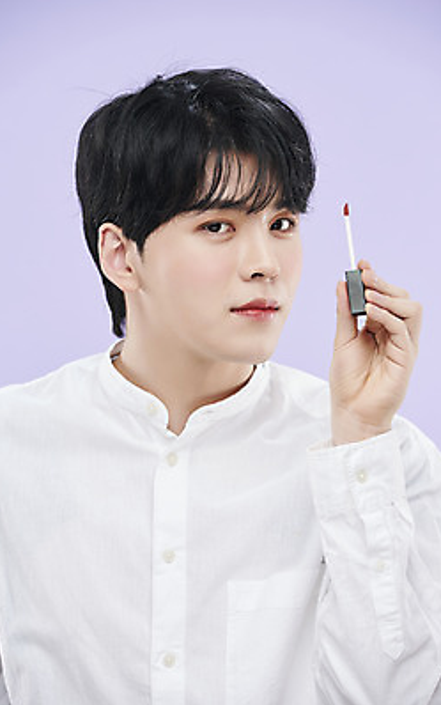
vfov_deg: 10.2
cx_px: 217
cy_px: 352
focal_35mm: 205
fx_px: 3939
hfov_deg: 6.4
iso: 31
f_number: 8
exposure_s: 1/125
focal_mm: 200
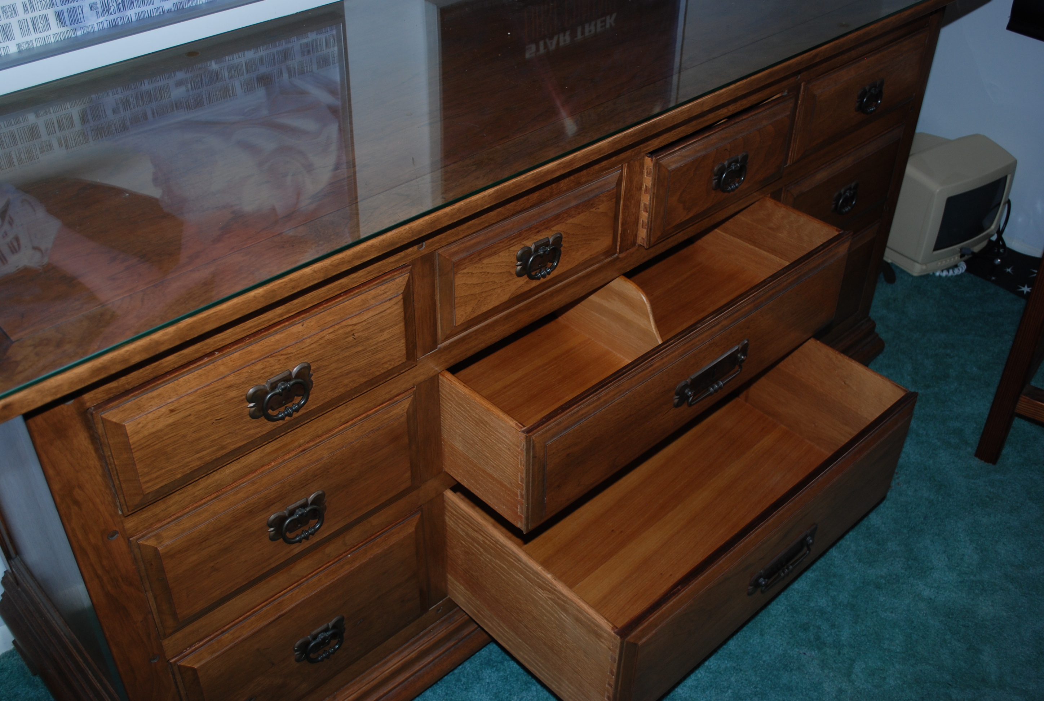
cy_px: 350
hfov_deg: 53.0
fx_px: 1046
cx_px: 522
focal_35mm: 36
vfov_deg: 37.0
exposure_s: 1/60
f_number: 4.2
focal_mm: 24
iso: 200
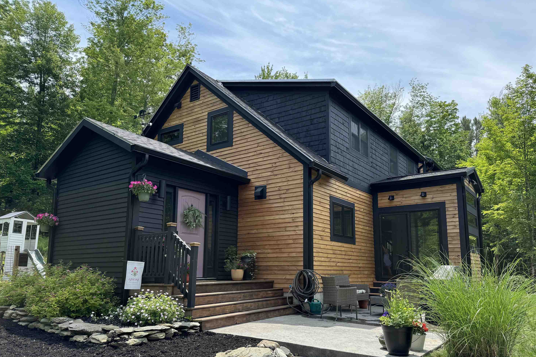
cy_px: 208
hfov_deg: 69.4
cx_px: 277
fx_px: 387
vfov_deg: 49.3
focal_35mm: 26
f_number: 1.78
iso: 80
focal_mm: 6.76
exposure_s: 1/1637
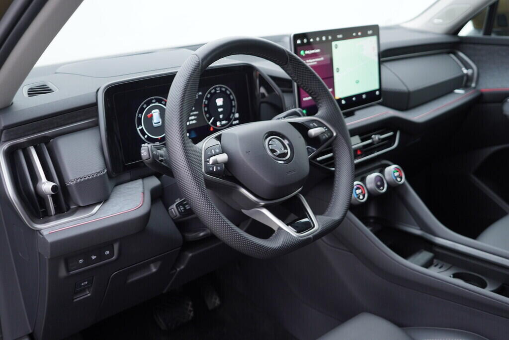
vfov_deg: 36.9
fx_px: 509
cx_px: 254
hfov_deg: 53.1
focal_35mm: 36
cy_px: 170
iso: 125
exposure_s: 1/40
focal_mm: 24
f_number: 2.8
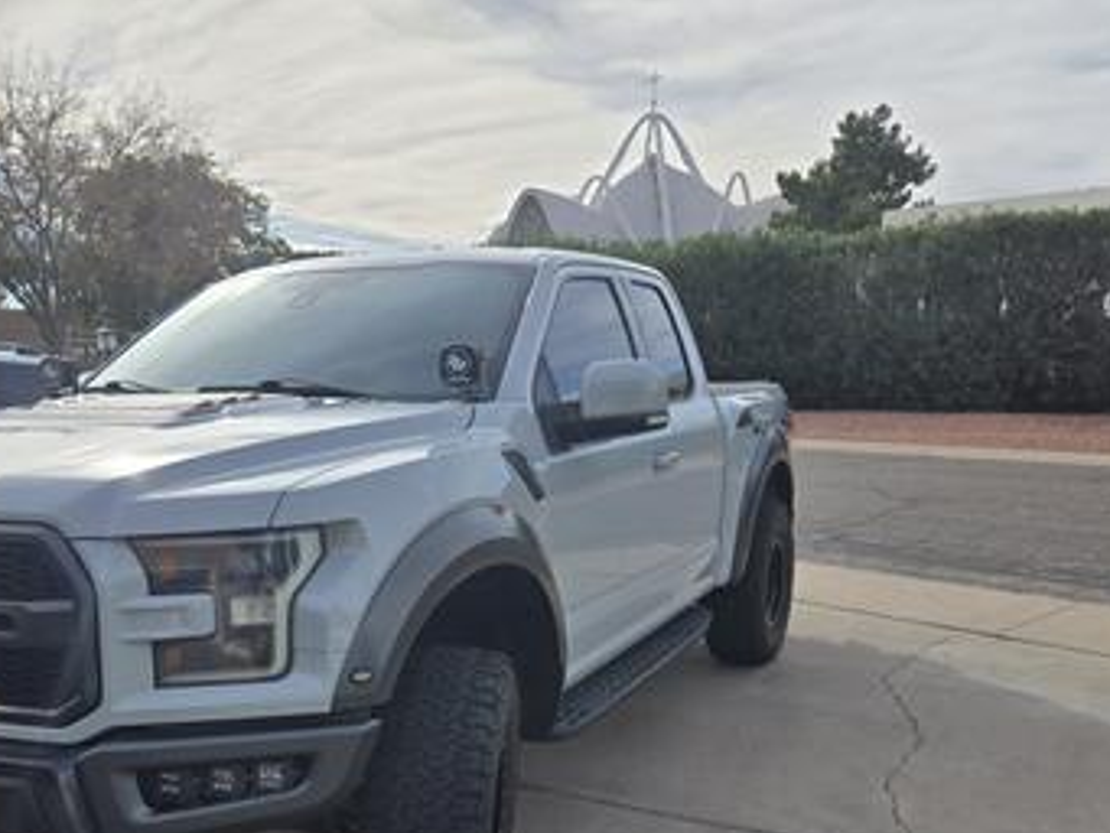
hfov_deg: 53.3
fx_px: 1091
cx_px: 410
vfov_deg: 41.2
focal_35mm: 34
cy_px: 560
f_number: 1.8
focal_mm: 5.4
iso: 25
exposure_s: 1/2835
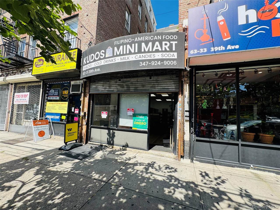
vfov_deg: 85.7
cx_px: 140
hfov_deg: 102.1
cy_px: 105
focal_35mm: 14
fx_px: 113
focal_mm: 2.22
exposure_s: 1/641
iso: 50
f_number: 2.2
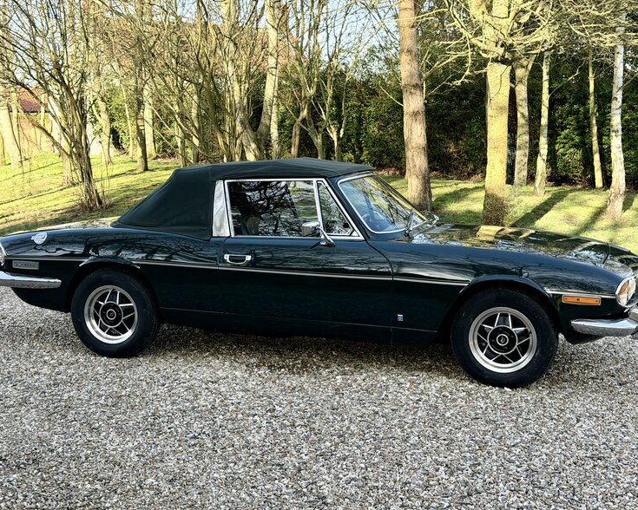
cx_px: 325
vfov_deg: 29.7
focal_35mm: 51
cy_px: 251
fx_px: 963
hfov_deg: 36.7
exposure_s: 1/487
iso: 80
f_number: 1.78
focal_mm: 6.76
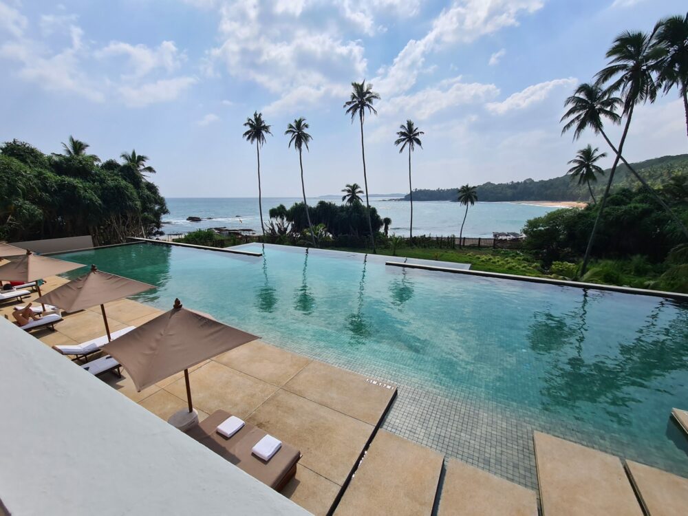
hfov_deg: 106.2
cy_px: 258
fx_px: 258
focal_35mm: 13
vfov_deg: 89.9
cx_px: 344
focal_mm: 2.2
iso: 50
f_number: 2.2
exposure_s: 1/3536
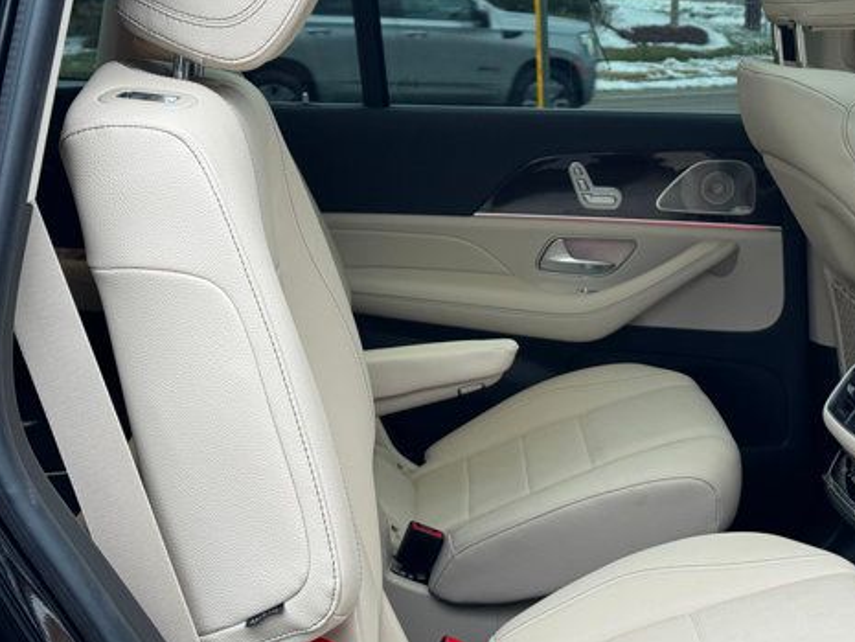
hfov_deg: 29.3
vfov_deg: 22.2
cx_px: 530
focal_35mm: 66
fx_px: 1631
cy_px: 276
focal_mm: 6.76
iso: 100
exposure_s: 1/116
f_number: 1.78
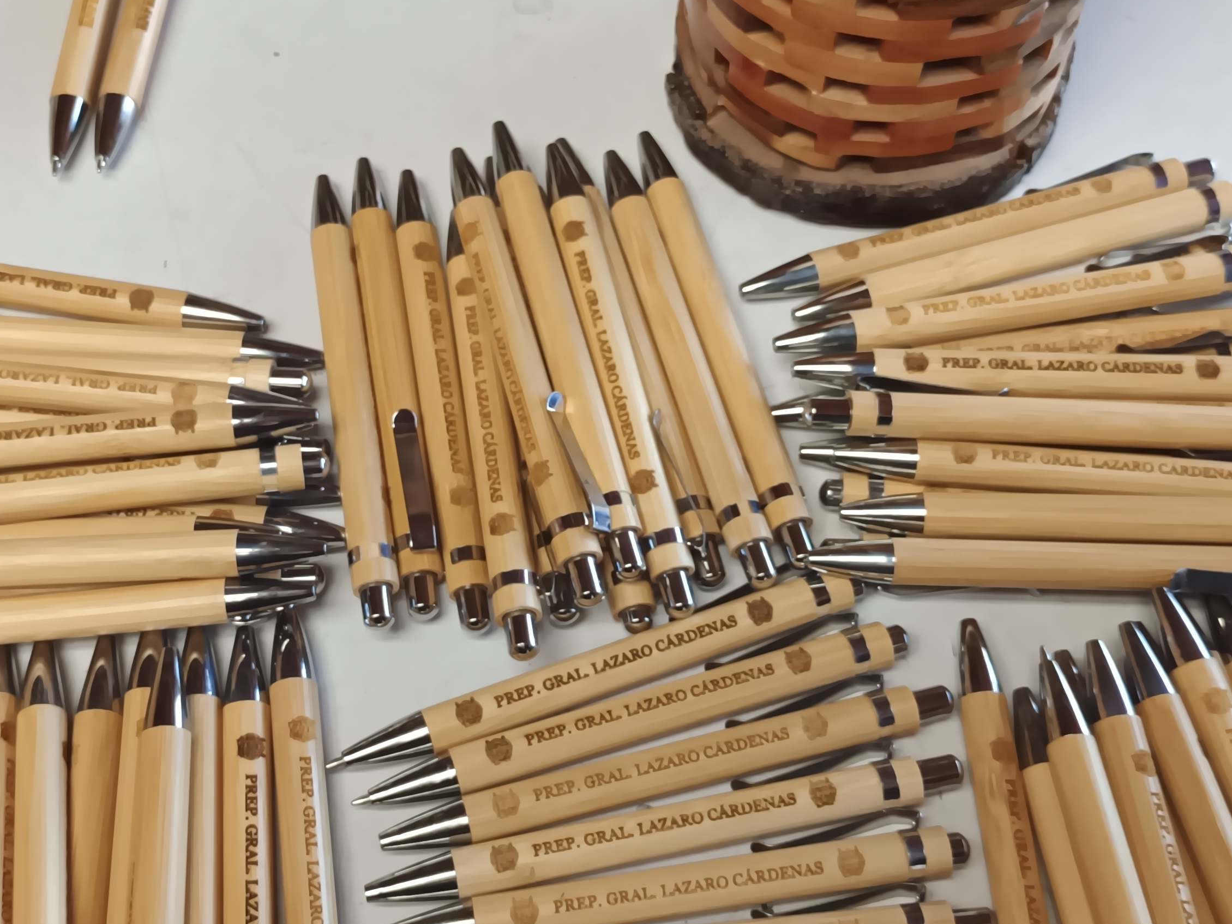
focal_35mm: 51
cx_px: 554
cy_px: 447
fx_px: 1815
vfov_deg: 28.6
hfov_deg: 37.5
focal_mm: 4.71
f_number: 1.79
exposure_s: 1/120
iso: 618
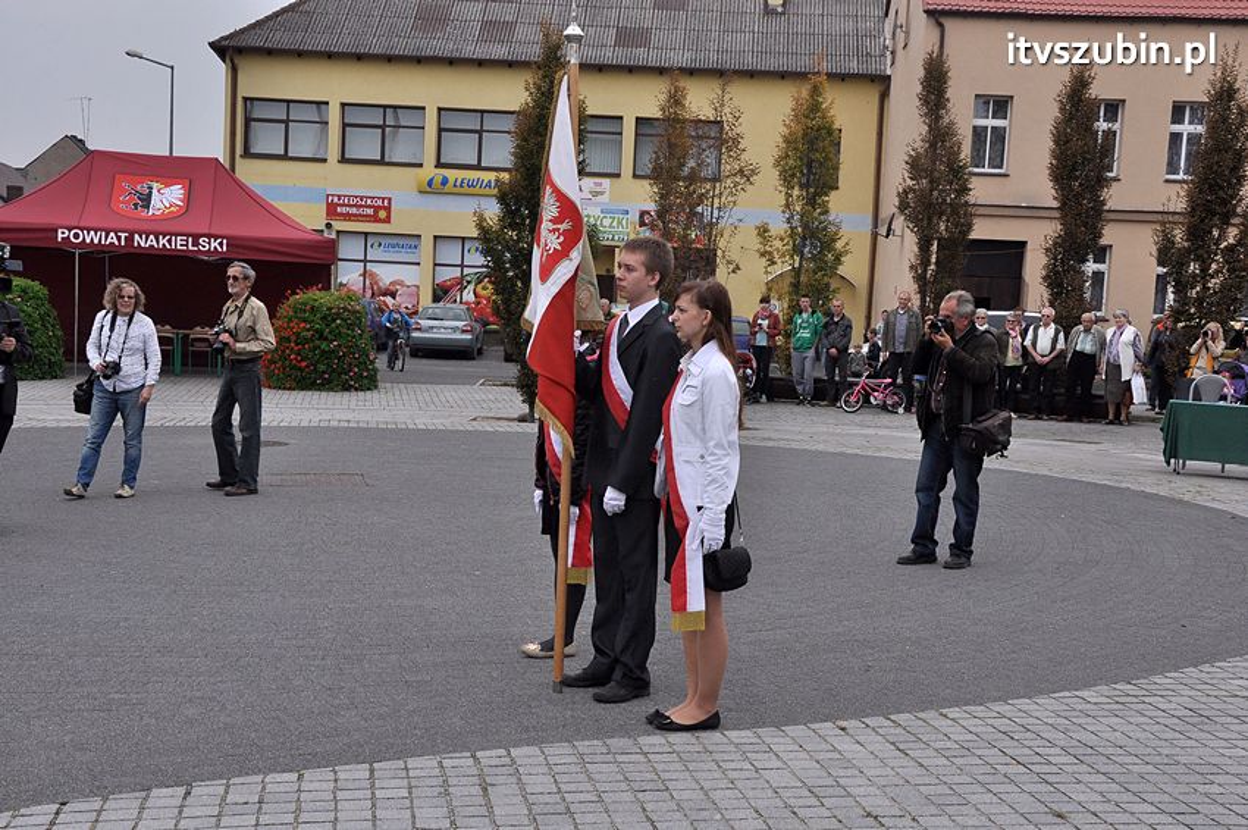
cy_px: 415
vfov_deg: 28.0
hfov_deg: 41.1
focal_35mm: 48
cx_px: 624
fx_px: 1662
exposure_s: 1/400
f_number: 10
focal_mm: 32
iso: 500
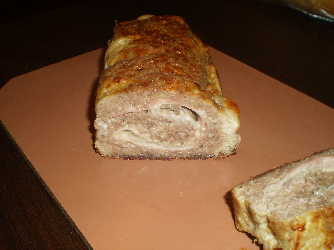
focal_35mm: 38
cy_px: 129
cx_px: 165
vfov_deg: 37.7
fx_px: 367
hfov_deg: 49.0
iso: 125
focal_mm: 6.3
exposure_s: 1/30
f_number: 3.1
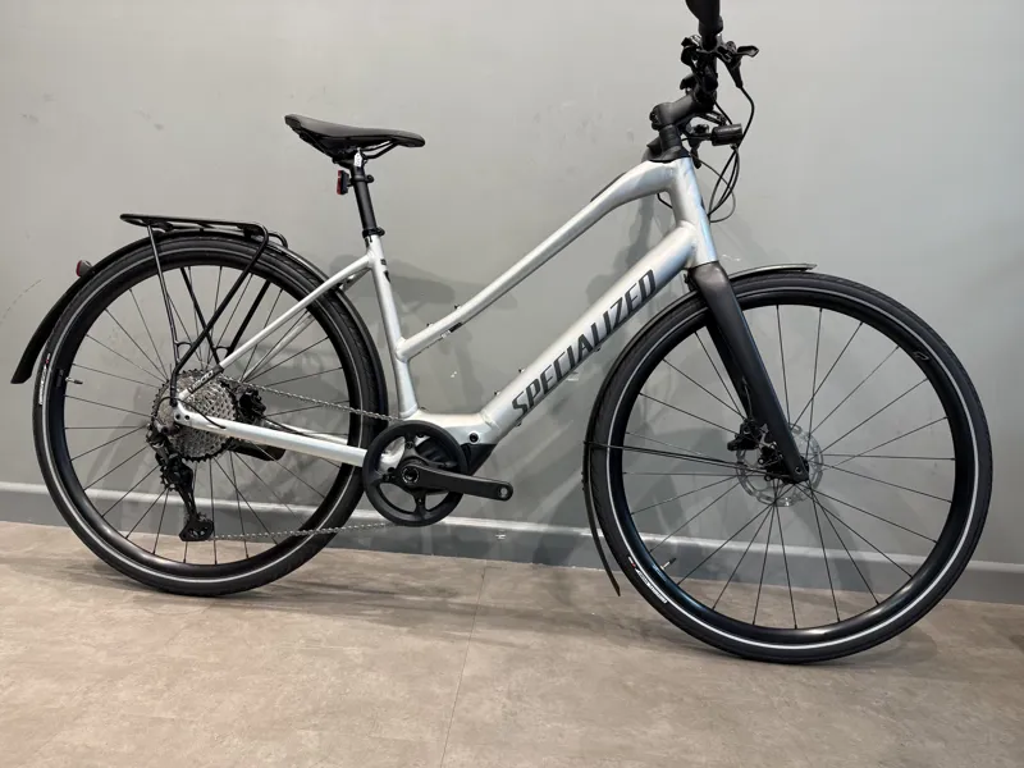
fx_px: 710
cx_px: 512
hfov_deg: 71.6
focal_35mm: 24
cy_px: 384
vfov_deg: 56.8
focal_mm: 6.76
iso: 160
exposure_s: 1/100
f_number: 1.78
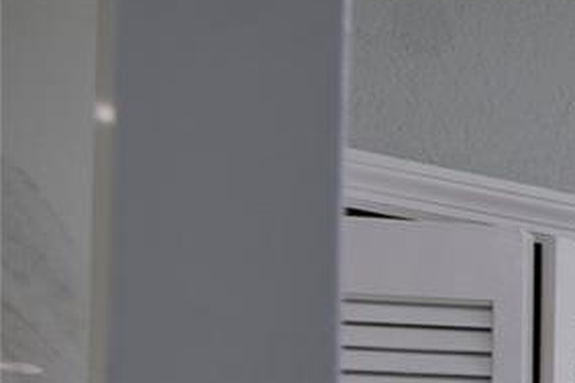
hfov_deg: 12.1
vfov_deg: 11.0
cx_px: 1629
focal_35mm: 102
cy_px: 960
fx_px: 1629
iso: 100
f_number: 8
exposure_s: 1/13
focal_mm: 12
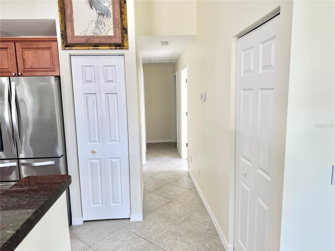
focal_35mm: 24
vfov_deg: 56.8
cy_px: 126
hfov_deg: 71.6
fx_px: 232
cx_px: 168
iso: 80
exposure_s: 1/120
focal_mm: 6.76
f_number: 1.78
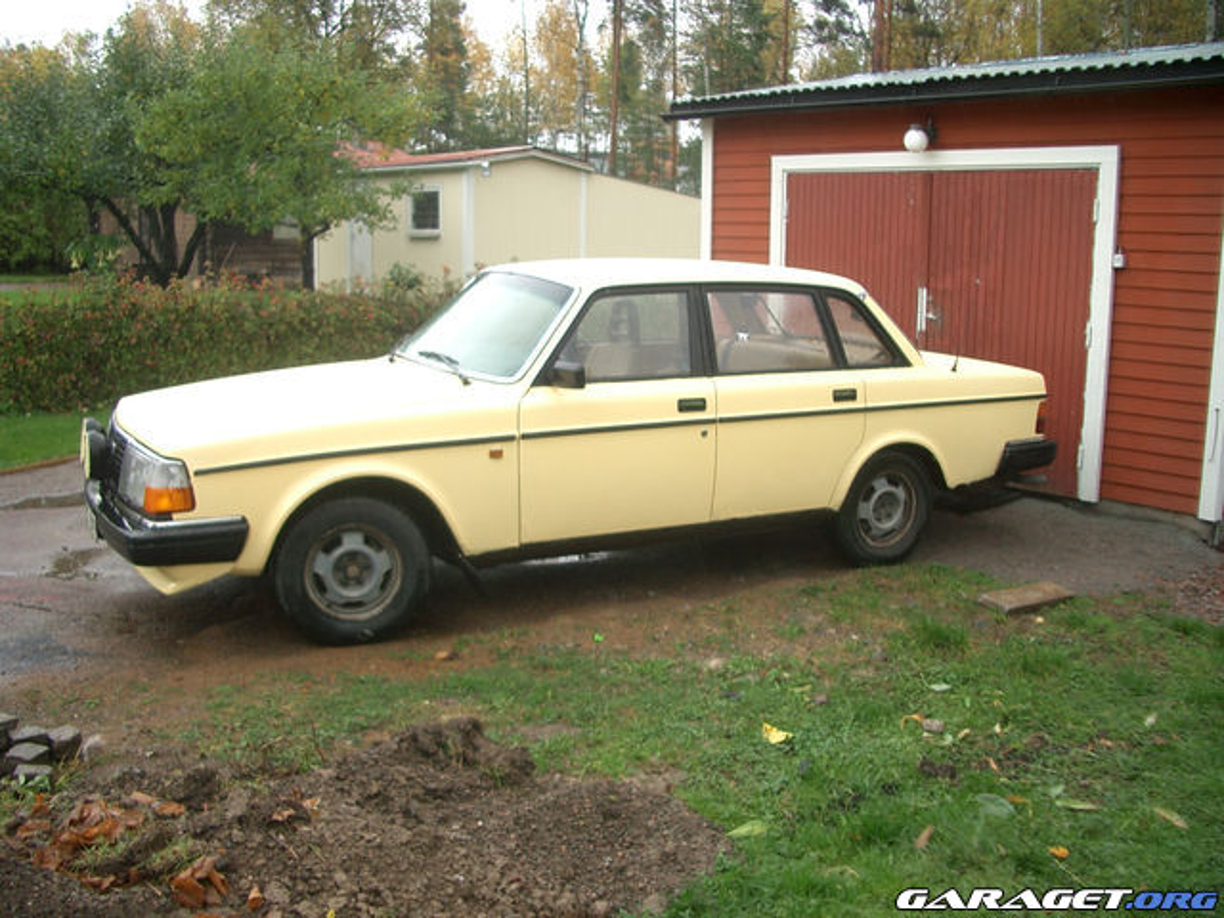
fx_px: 1238
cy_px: 459
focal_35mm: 35
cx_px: 612
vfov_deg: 40.7
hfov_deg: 52.6
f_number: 2.6
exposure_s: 1/80
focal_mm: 5.8
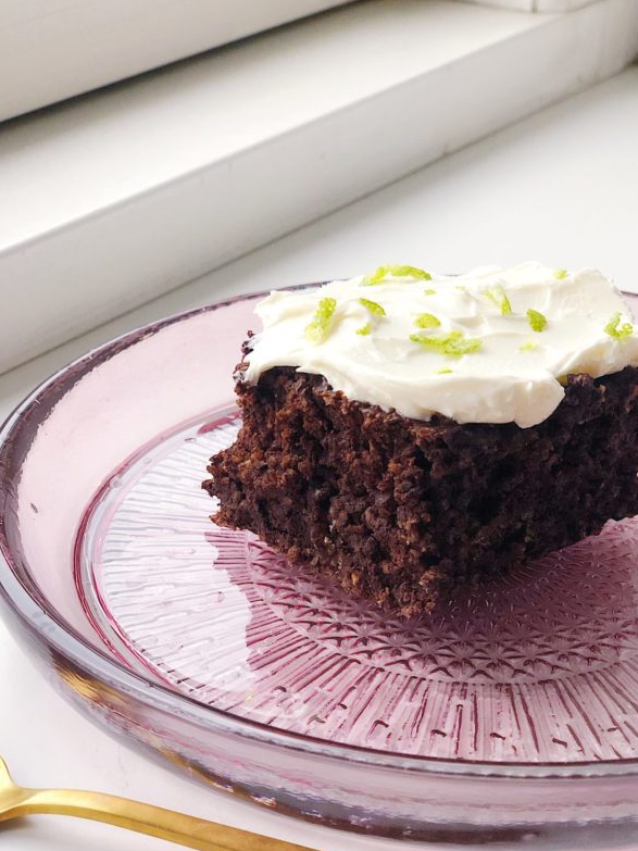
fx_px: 1672
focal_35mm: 68
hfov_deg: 21.6
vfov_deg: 28.5
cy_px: 527
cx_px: 314
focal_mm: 6
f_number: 2.4
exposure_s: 1/50
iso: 64
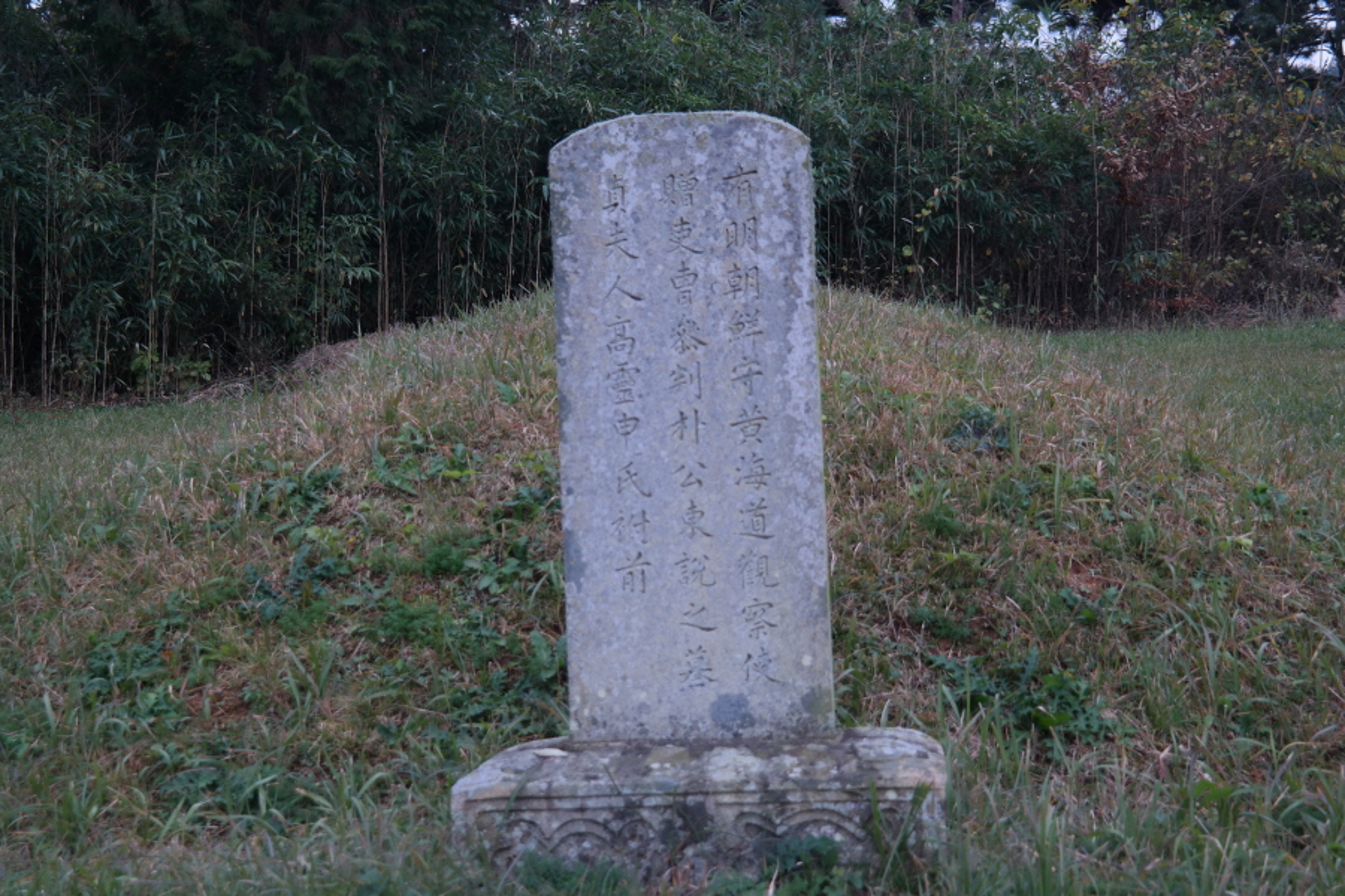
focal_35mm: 66
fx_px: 2466
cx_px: 672
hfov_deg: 30.5
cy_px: 448
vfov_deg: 20.6
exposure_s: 1/25
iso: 100
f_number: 5
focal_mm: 43
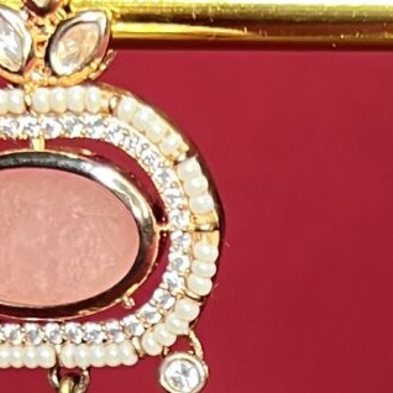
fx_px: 2376
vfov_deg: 9.2
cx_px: 471
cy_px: 557
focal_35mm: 185
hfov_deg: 9.3
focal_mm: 5.7
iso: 80
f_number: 1.5
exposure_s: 1/50
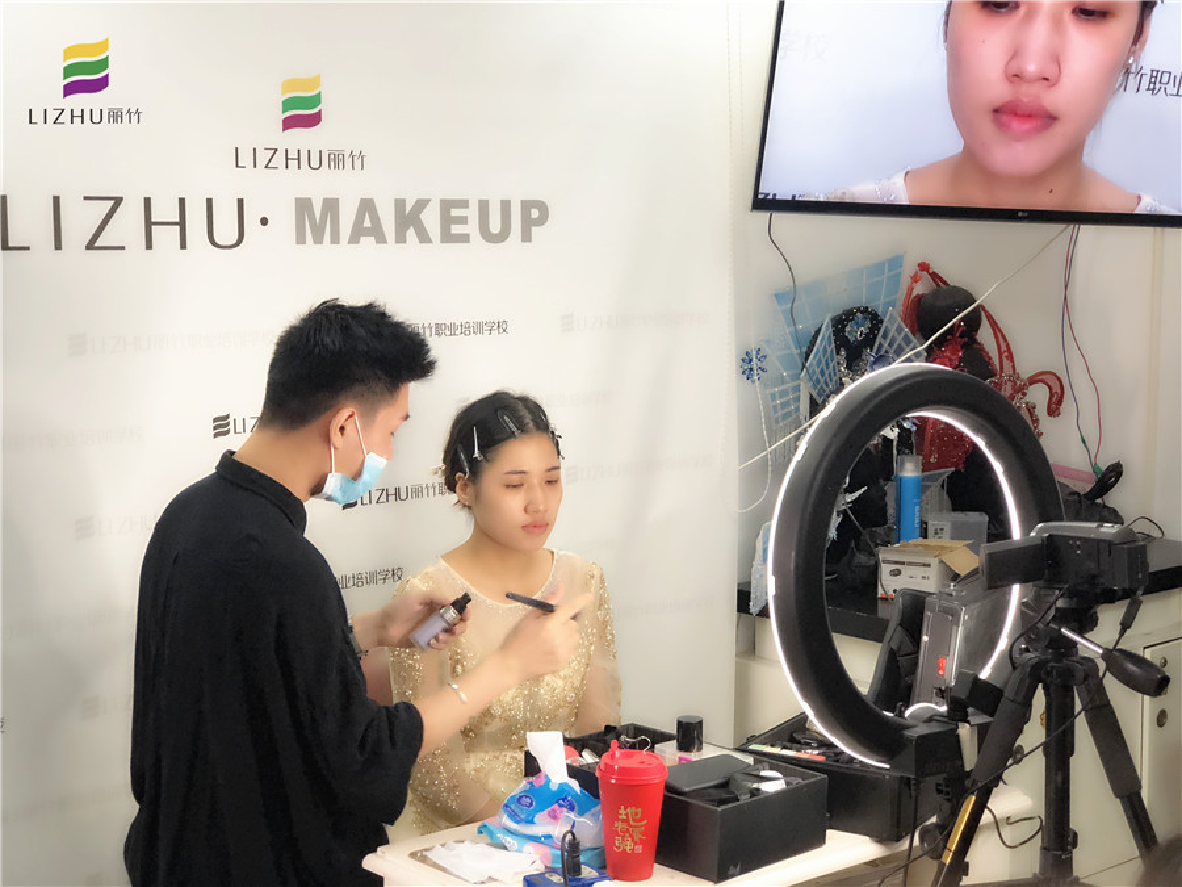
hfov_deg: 33.8
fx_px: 1946
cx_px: 591
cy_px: 444
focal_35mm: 57
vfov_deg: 25.7
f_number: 2.8
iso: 320
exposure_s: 1/100
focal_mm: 6.6
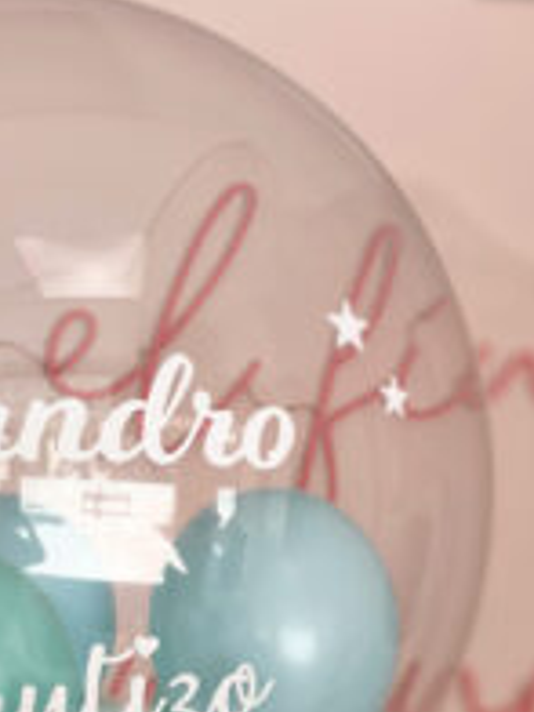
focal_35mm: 169
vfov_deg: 11.6
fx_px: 3476
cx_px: 49
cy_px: 739
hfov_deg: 8.8
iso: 50
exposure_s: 1/121
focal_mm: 9
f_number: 2.8
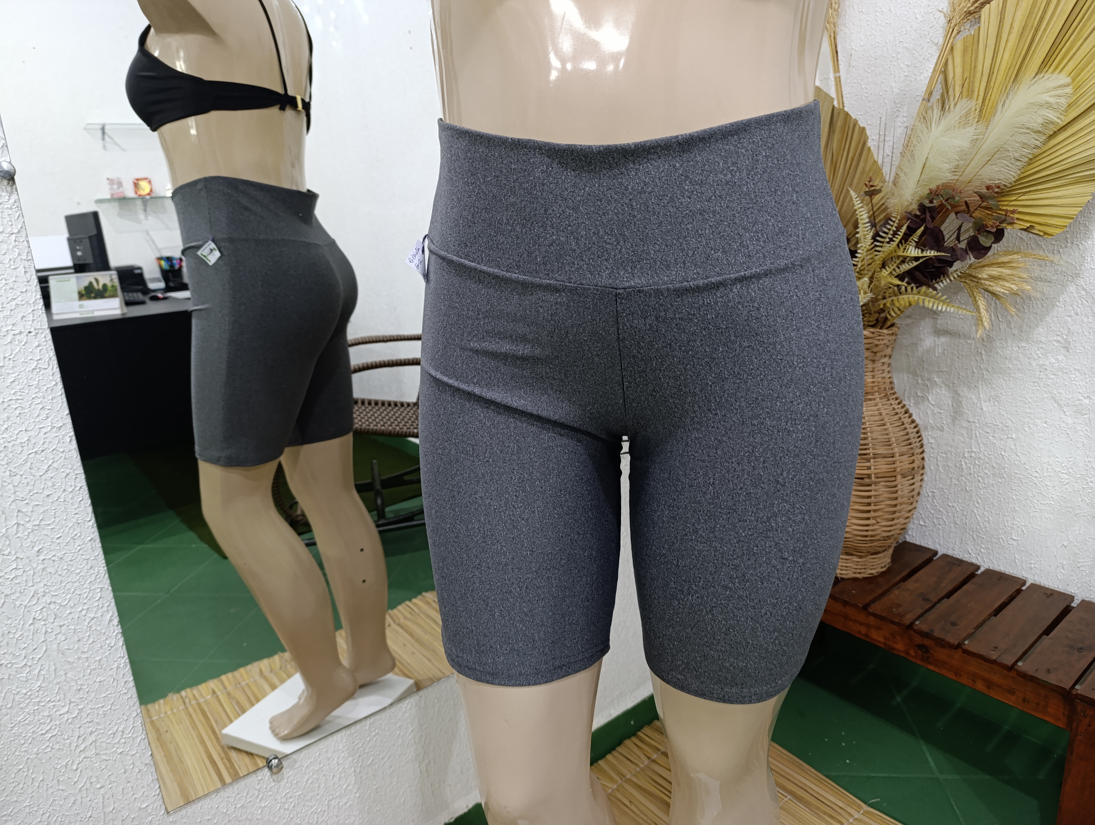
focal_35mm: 23
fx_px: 729
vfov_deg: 59.0
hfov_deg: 73.8
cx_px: 548
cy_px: 412
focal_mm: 6.14
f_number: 1.6
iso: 1000
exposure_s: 1/30
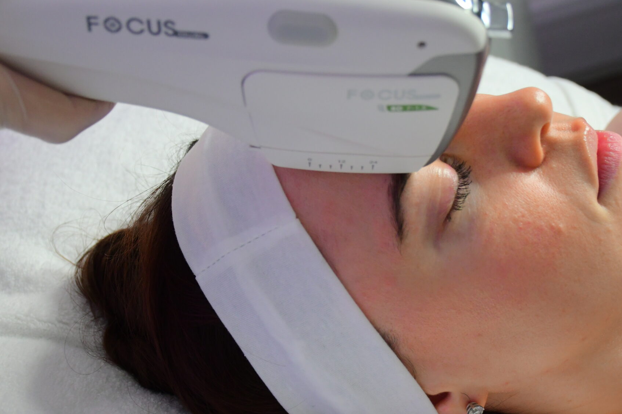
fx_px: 1019
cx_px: 329
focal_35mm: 59
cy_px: 231
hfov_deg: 33.9
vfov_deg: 23.0
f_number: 3.8
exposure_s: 1/160
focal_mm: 26
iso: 800
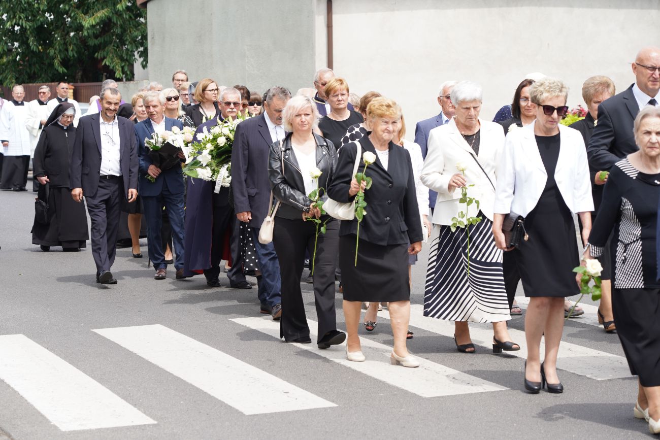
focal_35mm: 105
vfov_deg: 13.0
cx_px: 330
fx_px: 1925
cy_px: 220
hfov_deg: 19.5
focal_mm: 105
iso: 100
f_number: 5.6
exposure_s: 1/200
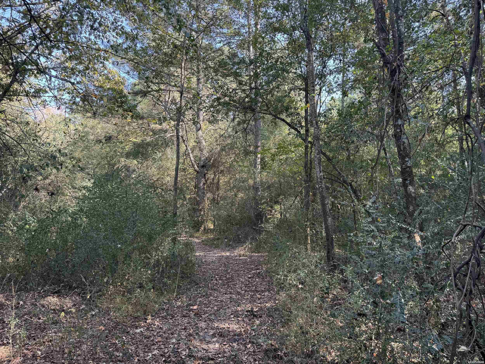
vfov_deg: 56.8
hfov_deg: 71.6
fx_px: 336
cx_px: 242
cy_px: 182
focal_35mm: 24
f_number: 1.78
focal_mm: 6.76
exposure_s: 1/169
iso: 80
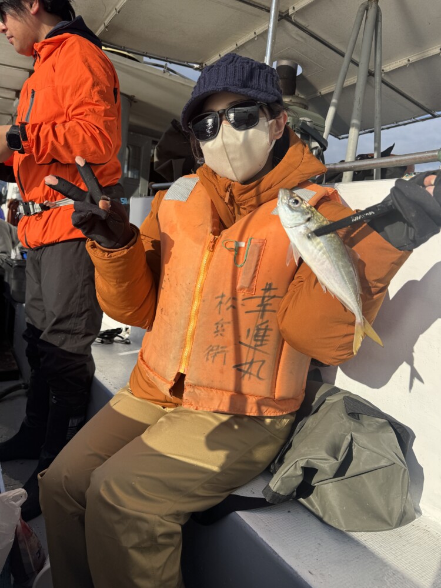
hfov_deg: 56.8
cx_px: 220
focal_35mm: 24
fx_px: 408
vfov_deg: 71.6
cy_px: 294
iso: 80
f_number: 1.78
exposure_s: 1/5348
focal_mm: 6.76
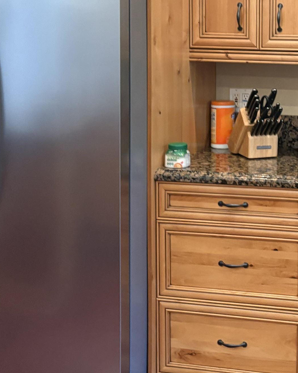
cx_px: 321
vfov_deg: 31.5
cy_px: 99
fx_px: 650
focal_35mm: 59
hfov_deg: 24.2
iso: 400
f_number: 1.6
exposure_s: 1/60
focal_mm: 5.96
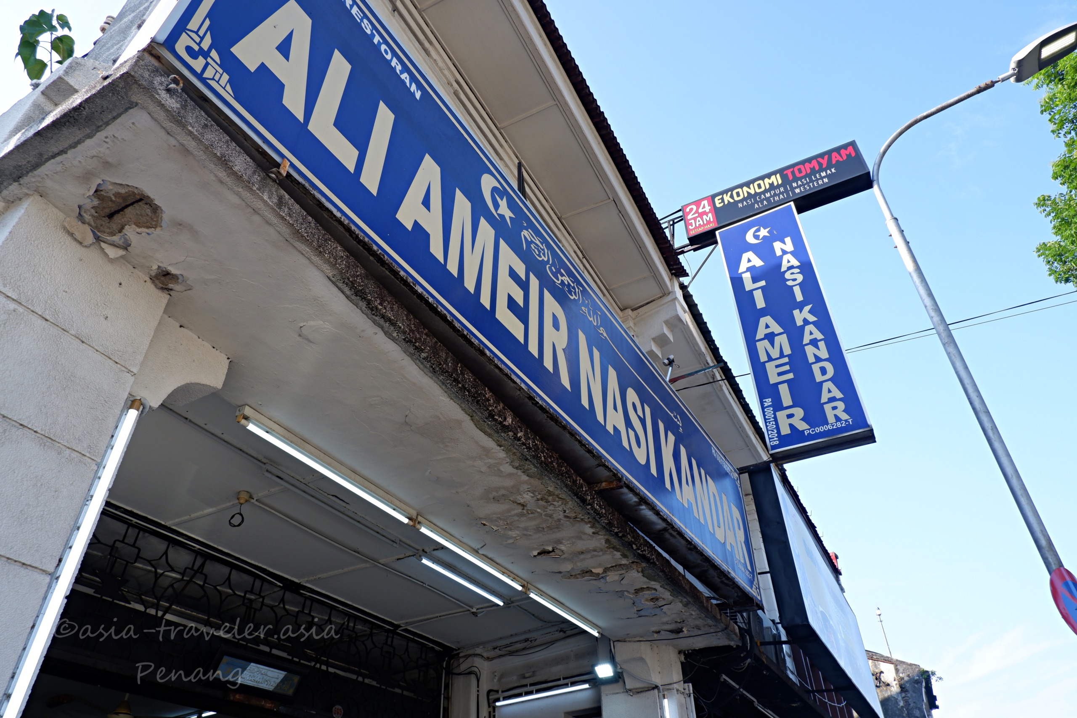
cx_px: 538
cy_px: 359
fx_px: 688
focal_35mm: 23
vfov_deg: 55.1
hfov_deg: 76.1
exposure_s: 1/125
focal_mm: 15
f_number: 7.1
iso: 200
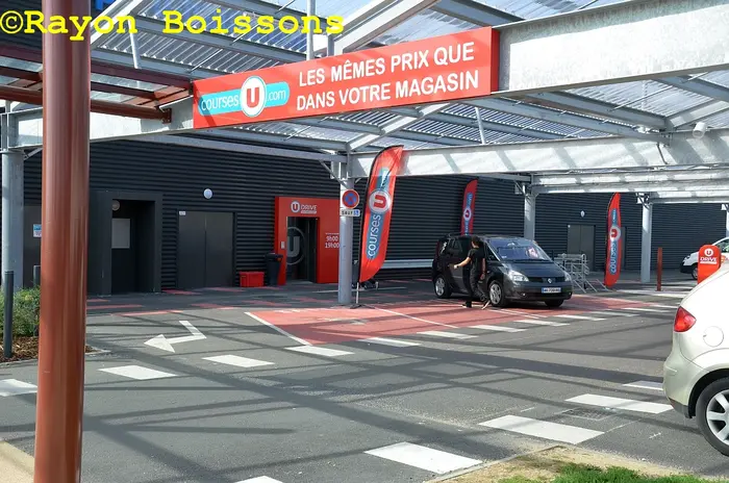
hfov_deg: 46.5
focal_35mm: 42
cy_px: 242
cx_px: 364
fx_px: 849
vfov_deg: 31.8
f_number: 8
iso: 200
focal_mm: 28
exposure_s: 1/250
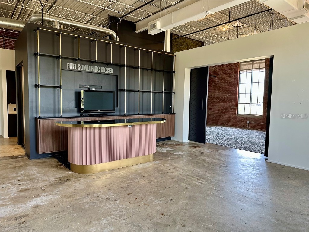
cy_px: 116
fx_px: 214
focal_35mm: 24
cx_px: 154
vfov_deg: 56.8
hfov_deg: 71.6
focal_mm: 6.86
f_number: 1.78
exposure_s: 1/120
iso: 160
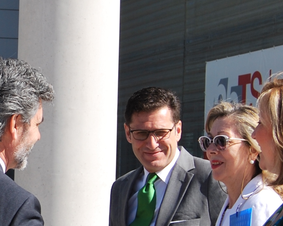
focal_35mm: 168
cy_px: 245
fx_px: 1407
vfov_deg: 9.1
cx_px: 16
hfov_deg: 11.4
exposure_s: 1/200
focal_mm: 38
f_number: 8
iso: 100
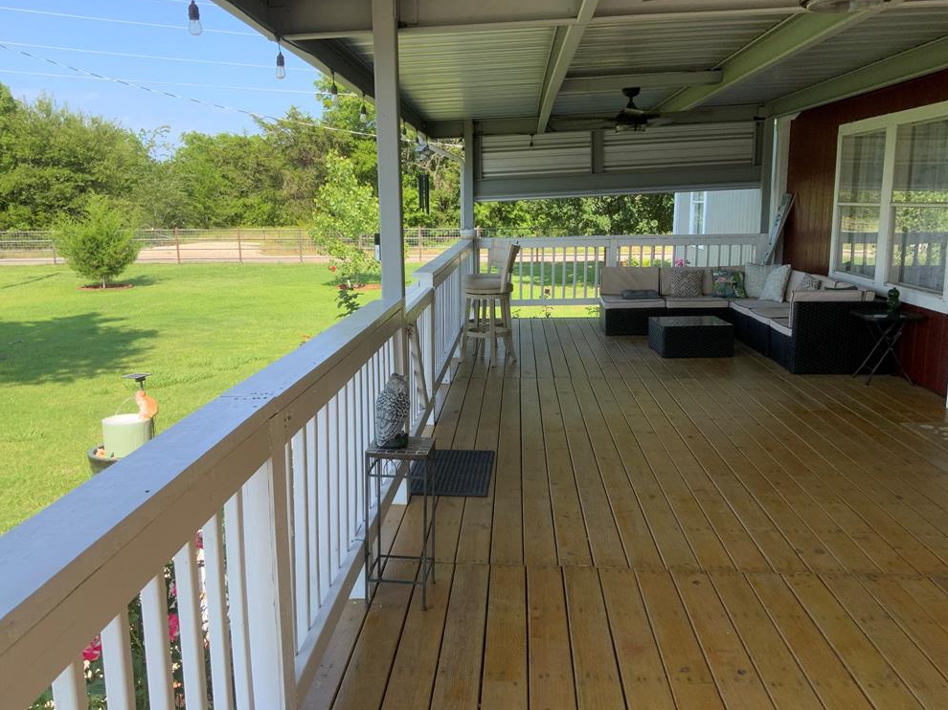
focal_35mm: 30
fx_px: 821
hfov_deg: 60.0
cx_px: 459
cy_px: 358
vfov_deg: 46.8
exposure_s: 1/529
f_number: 1.8
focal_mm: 3
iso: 16
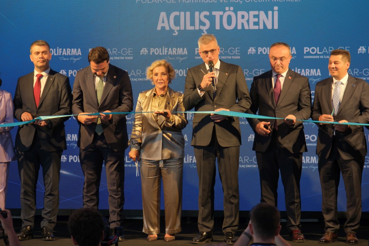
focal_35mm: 121
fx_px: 1241
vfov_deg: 11.3
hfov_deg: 16.9
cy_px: 124
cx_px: 183
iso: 1000
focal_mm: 80
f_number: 5.6
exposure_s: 1/120
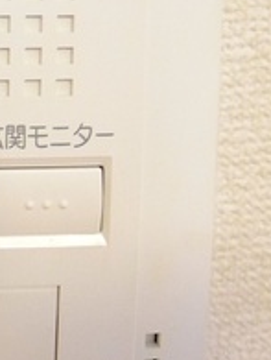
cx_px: -95
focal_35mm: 86
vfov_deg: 21.9
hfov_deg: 16.2
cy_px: -4
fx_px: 895
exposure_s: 1/30
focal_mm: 5.1
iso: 400
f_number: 2
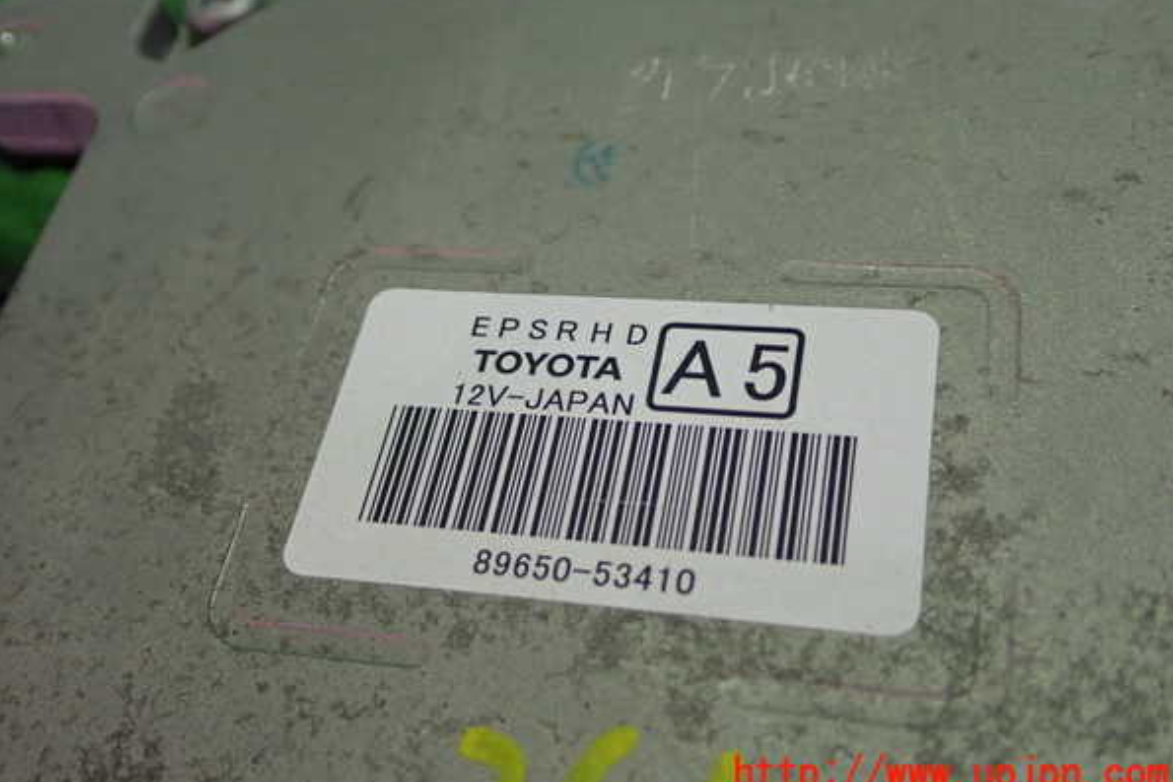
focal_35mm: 43
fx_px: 1401
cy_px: 357
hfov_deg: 45.4
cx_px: 587
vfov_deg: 31.2
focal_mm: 7.31
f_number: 2.8
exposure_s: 1/40
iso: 250
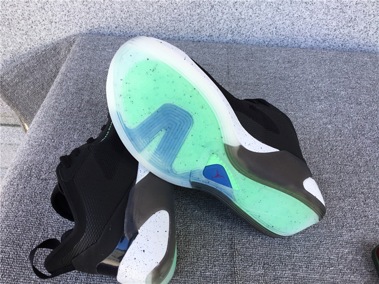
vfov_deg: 45.4
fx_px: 339
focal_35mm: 31
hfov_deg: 58.4
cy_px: 142
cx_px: 190
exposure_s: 1/100
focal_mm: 3.3
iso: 25
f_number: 2.4
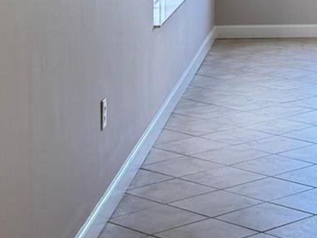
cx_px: 460
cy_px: -21
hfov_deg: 14.6
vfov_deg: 11.5
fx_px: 1163
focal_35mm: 127
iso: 64
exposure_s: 1/134
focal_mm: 6.76
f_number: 1.78
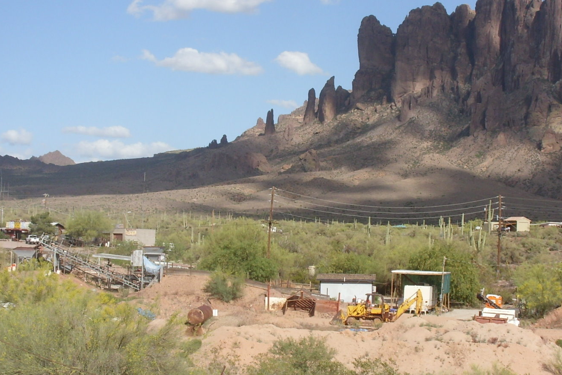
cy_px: 210
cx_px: 277
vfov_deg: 17.5
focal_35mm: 78
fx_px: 1218
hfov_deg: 26.0
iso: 50
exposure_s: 1/478
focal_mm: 6.3
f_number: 4.9
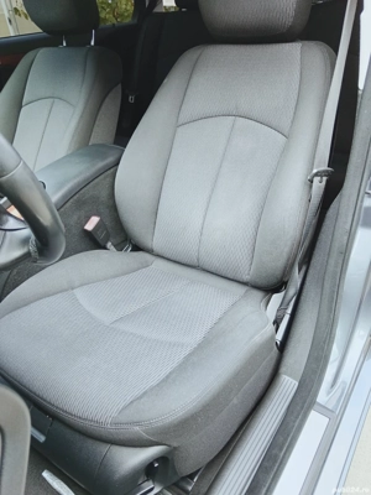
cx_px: 186
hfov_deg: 51.4
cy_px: 248
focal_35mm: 27
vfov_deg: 65.3
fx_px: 386
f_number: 1.9
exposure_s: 1/100
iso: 489
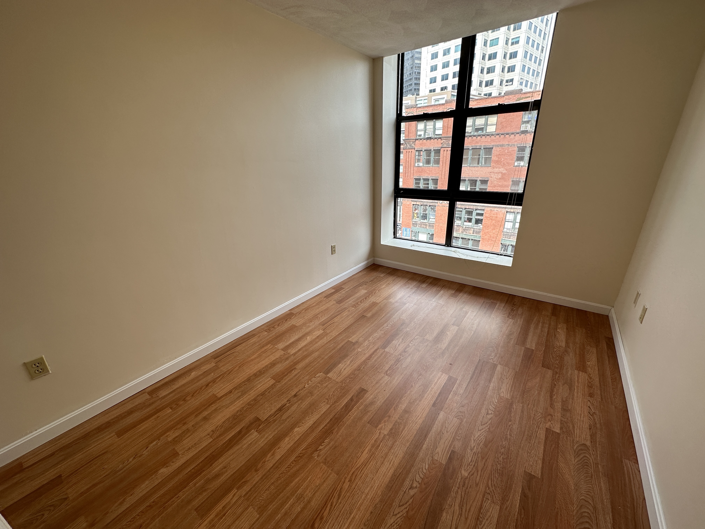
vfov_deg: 85.7
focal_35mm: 14
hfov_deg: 102.1
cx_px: 352
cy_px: 264
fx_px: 285
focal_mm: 2.22
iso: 40
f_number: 2.2
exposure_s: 1/221
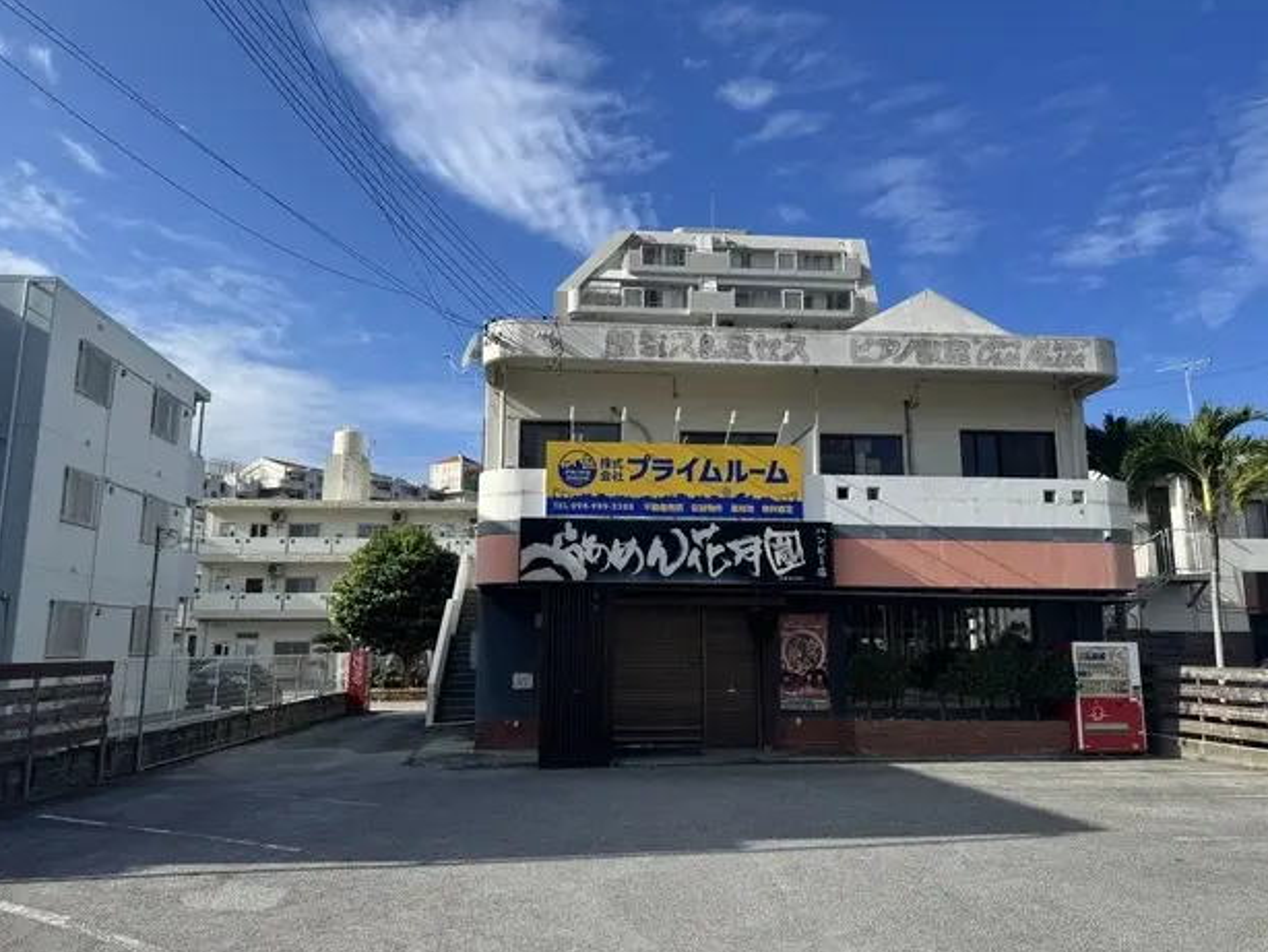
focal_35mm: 25
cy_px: 473
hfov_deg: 69.4
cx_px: 640
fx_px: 916
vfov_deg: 54.9
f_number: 1.78
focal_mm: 6.76
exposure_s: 1/4310
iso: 80
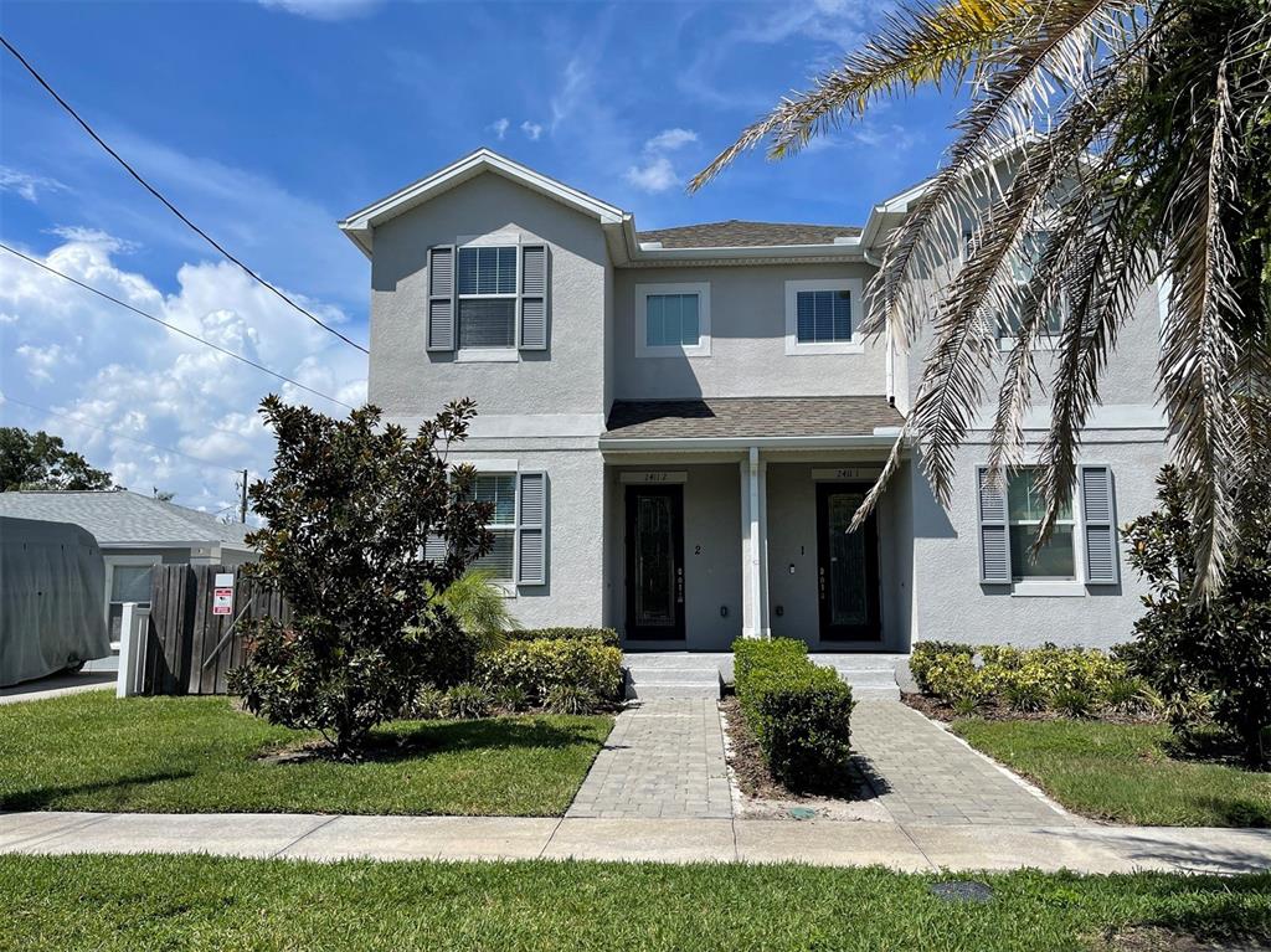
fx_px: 954
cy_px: 476
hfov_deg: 67.3
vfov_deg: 53.0
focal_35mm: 26
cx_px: 636
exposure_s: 1/4717
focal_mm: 5.1
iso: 32
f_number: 1.6
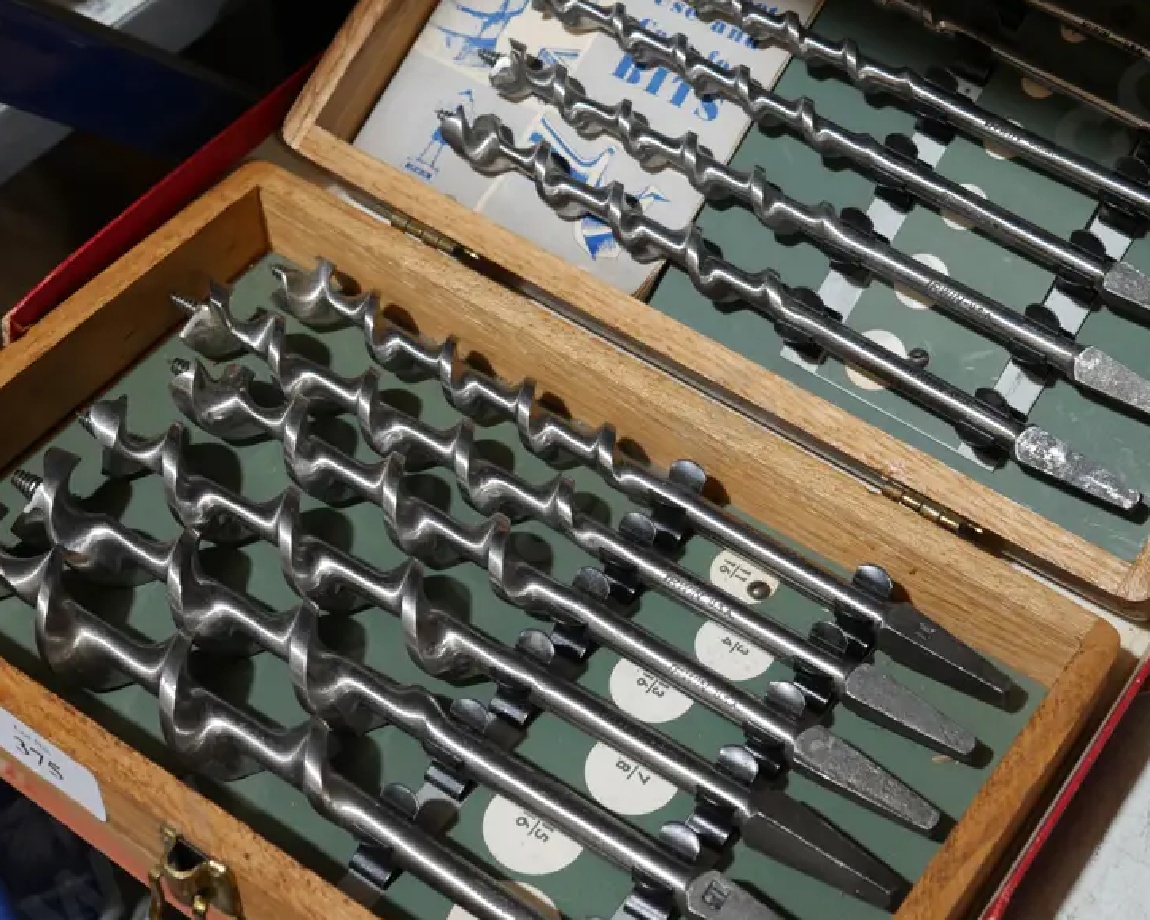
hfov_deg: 32.4
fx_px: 1974
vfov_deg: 26.2
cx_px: 685
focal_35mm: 58
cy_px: 446
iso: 400
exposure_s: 1/60
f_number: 4.6
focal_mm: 21
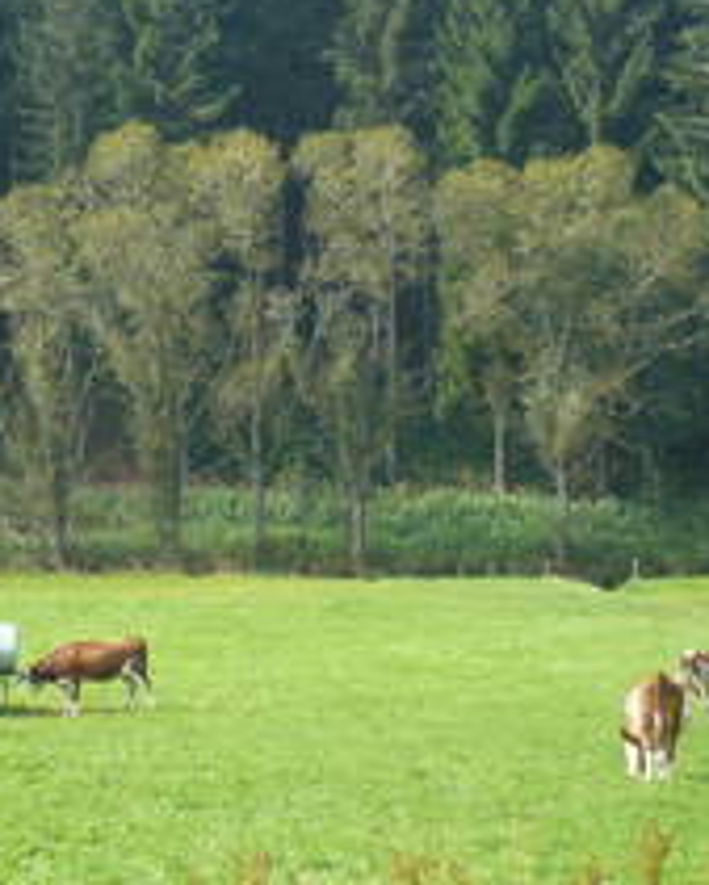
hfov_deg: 8.4
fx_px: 4849
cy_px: 474
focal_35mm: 185
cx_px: 424
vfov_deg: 10.4
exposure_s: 1/100
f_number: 5.6
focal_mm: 16.4
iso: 100
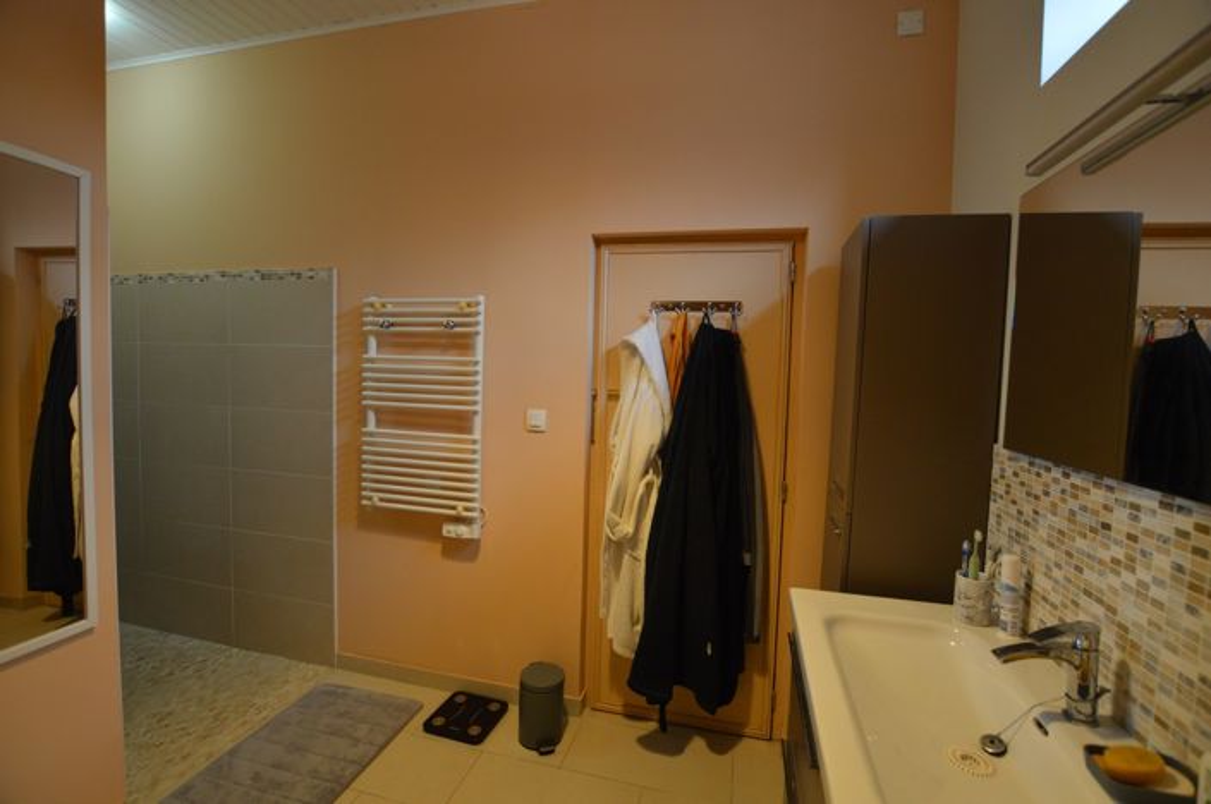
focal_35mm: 15
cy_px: 402
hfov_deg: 100.5
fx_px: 504
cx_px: 606
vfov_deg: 77.2
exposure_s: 1/60
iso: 800
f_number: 3.5
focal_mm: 10
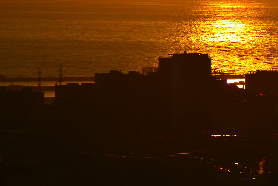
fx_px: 2757
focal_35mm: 357
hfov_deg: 5.8
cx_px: 256
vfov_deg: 3.9
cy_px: 63
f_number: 11
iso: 200
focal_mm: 120
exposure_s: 1/500
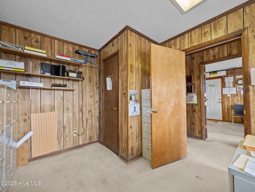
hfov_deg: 102.1
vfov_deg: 85.7
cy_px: 96
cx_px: 128
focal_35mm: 14
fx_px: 103
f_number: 4
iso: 400
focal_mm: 7
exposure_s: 1/15
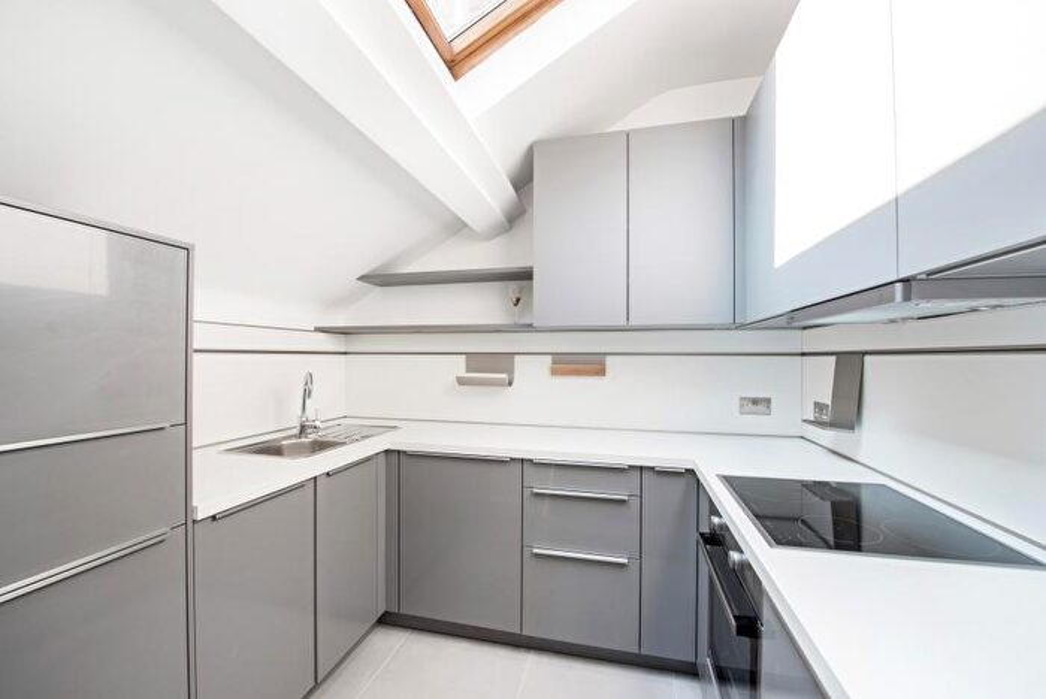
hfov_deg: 104.2
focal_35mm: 14
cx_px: 523
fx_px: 407
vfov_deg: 81.3
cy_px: 350
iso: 400
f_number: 8
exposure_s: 1/30
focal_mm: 14
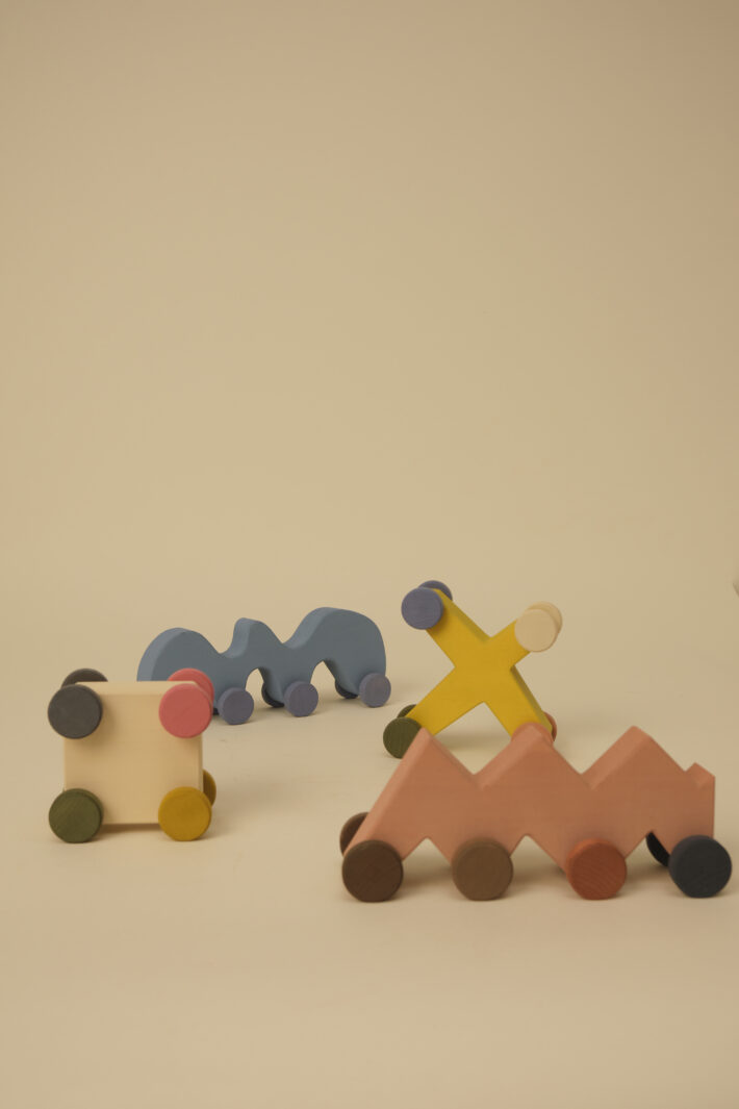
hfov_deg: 37.9
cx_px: 370
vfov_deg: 54.4
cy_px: 554
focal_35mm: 35
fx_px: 1078
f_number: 5.6
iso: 800
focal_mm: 23
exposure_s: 1/250
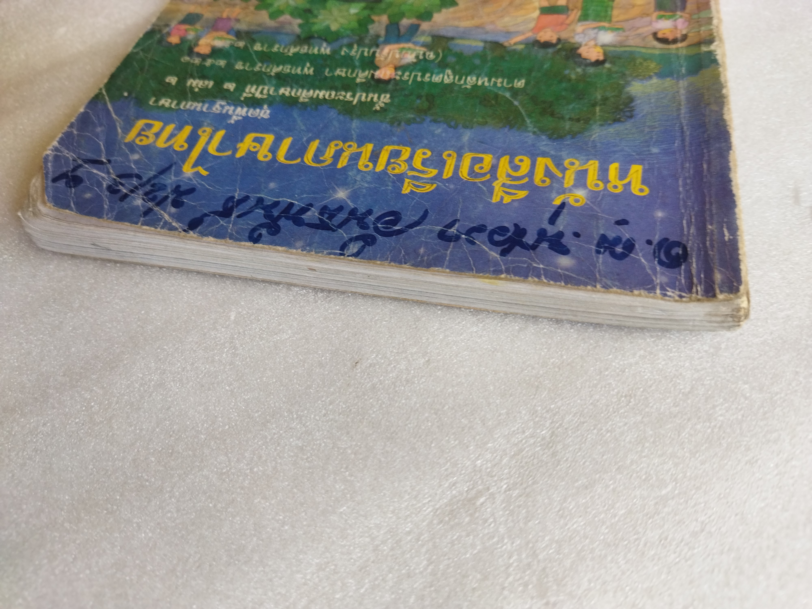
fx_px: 633
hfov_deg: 65.3
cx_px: 406
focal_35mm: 27
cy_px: 304
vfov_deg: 51.4
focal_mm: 4.71
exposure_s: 1/60
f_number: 1.79
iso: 131
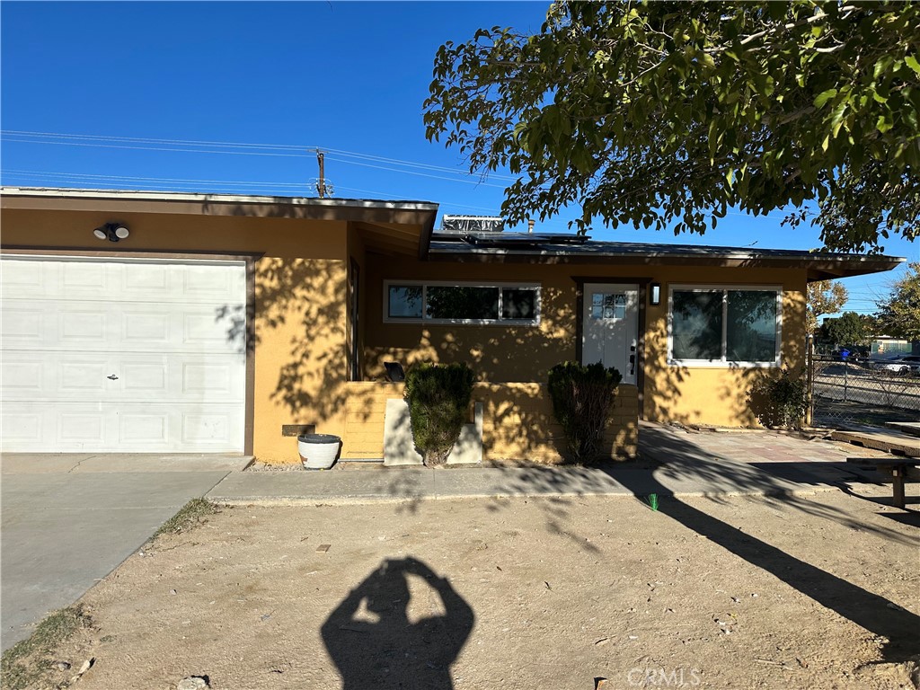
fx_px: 638
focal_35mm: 24
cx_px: 460
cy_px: 345
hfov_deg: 71.6
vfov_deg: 56.8
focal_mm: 6.86
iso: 80
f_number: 1.78
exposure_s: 1/7042
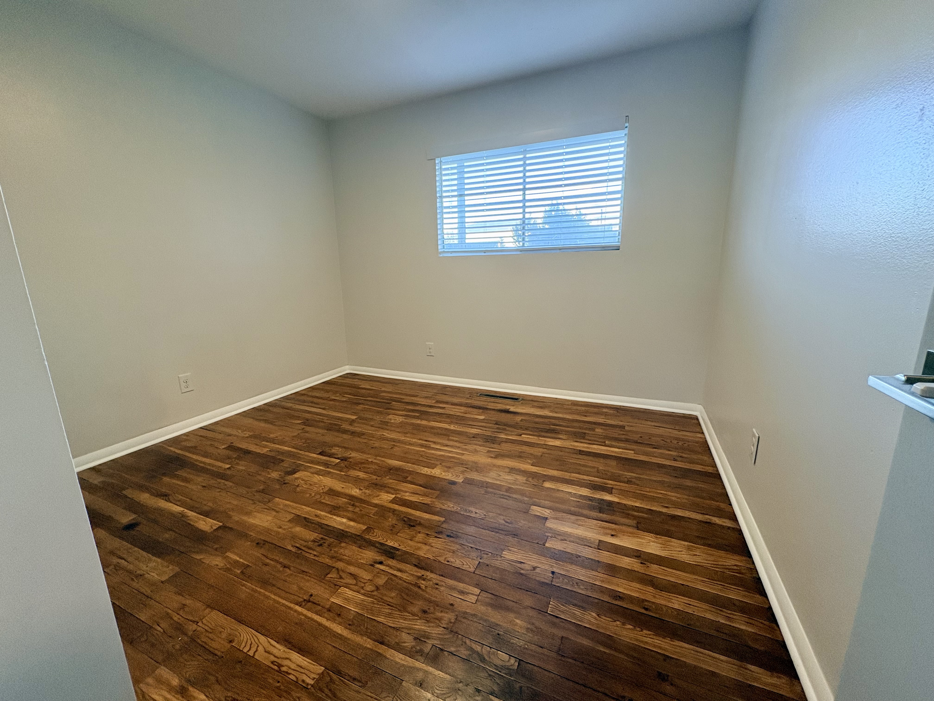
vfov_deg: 85.7
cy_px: 350
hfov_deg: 102.1
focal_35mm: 14
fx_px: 378
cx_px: 467
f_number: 2.2
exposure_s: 1/84
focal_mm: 2.22
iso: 200
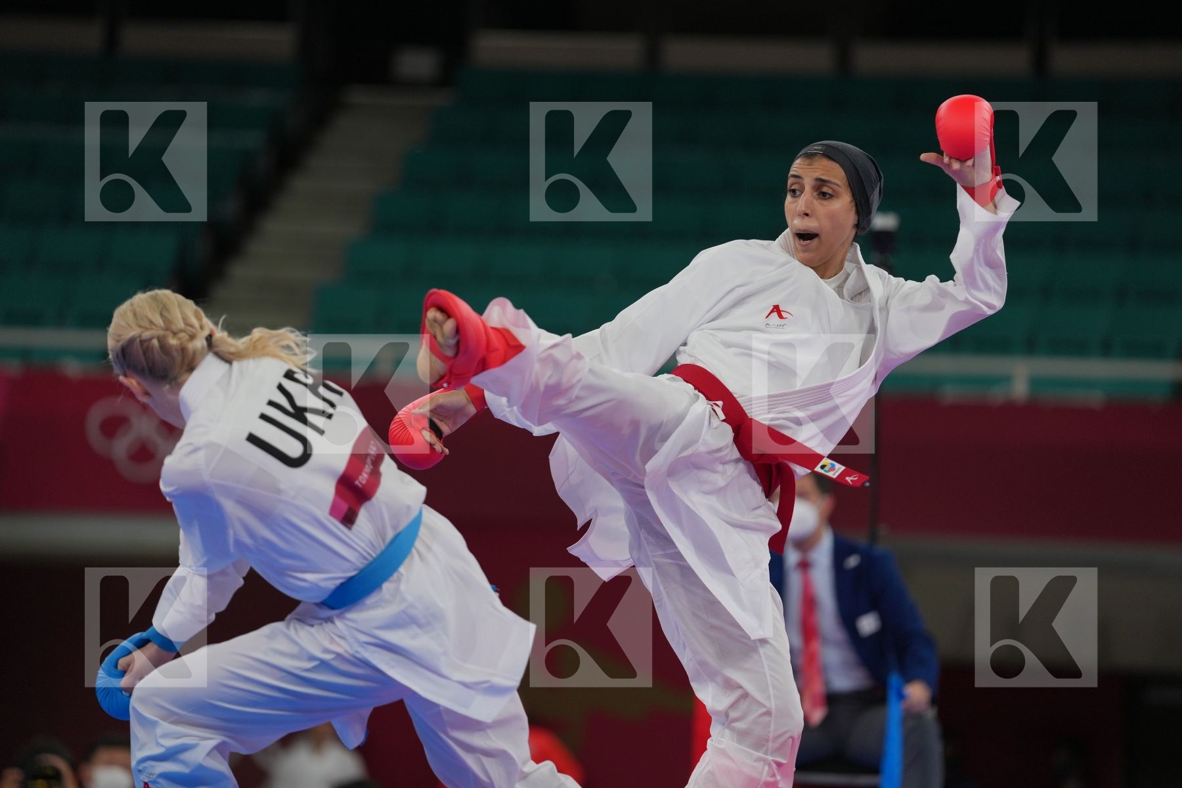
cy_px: 394
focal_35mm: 200
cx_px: 591
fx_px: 6566
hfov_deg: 10.3
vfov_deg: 6.9
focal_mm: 200
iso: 400
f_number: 2.8
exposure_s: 1/1000
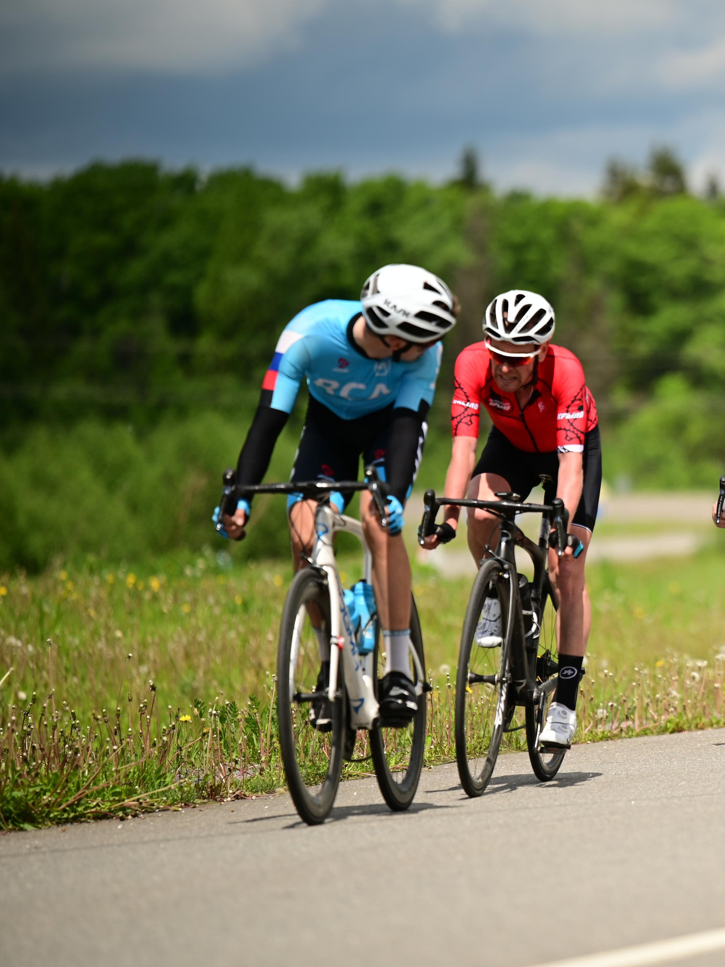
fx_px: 8097
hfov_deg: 5.1
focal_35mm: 290
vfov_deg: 6.8
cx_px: 726
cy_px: 482
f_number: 2.8
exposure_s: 1/3200
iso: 160
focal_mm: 200
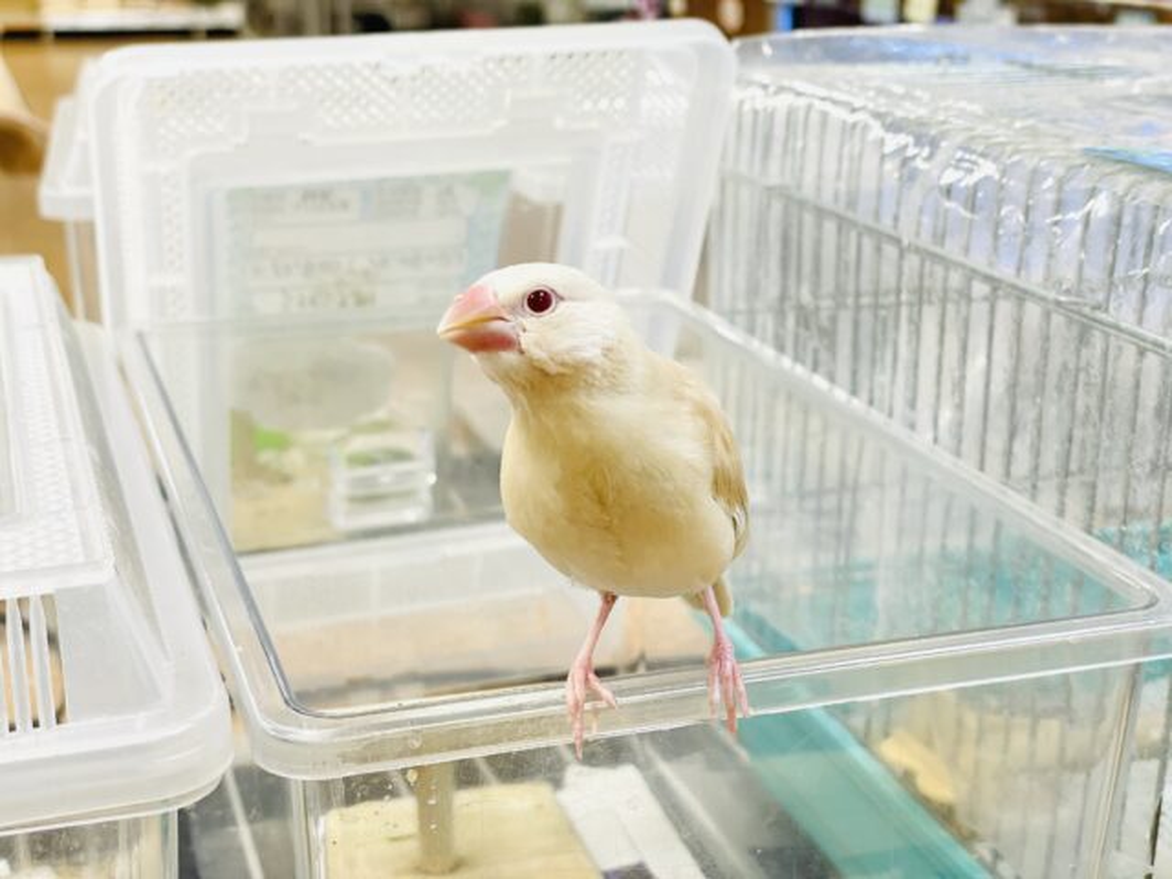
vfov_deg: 28.0
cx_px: 586
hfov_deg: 36.8
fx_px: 1761
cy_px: 440
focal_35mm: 52
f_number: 2
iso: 100
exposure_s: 1/99
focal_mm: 6
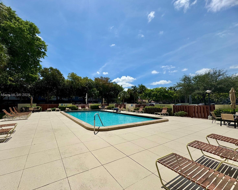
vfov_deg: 84.0
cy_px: 95
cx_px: 108
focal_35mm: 15
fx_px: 106
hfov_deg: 96.6
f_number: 2.2
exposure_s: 1/4367
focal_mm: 2.22
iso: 40
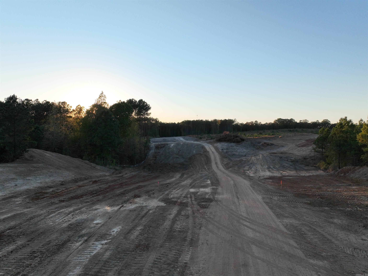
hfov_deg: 71.6
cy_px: 138
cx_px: 184
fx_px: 255
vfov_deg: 56.8
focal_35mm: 24
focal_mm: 12.29
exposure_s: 1/1250
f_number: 2.8
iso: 310
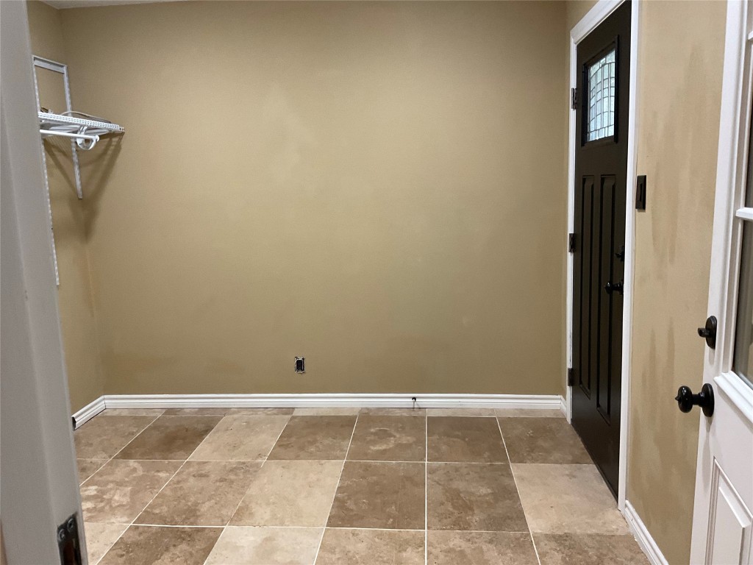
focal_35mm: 29
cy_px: 282
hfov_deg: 61.7
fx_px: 631
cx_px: 376
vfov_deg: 48.2
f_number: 1.8
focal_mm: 3
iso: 100
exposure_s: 1/60
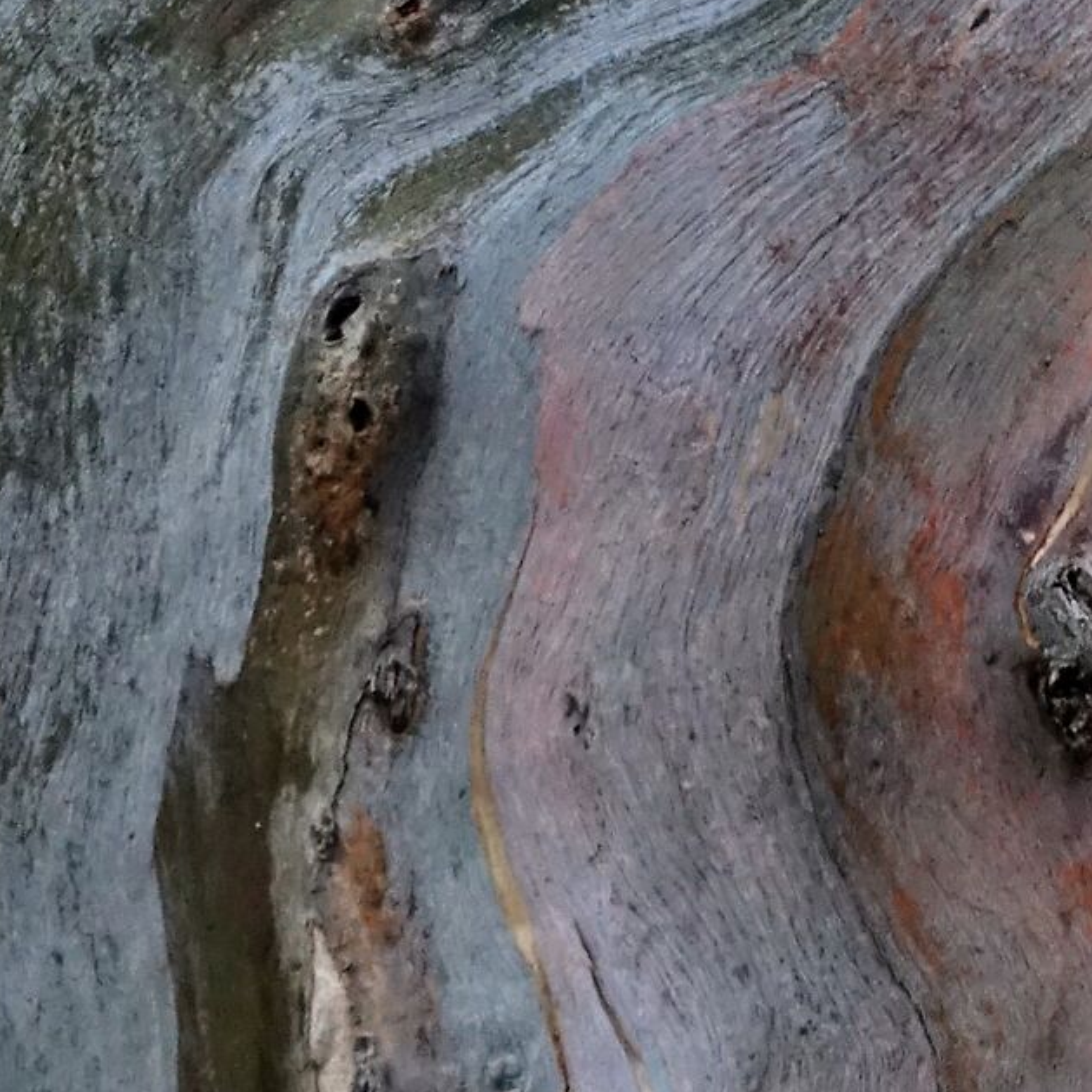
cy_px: 932
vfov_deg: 7.7
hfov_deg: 7.7
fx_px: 8102
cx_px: 401
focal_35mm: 227
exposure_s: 1/80
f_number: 2.8
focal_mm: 25.7
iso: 1250
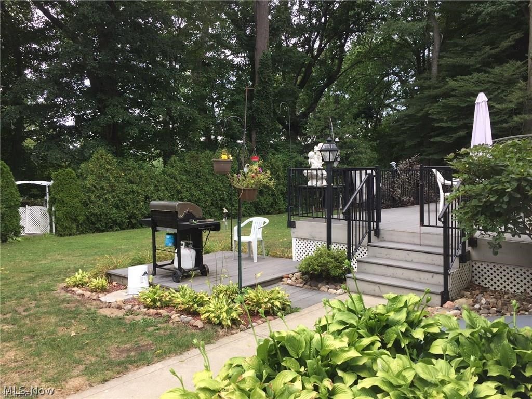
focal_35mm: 29
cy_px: 200
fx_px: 446
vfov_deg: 48.2
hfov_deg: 61.7
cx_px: 266
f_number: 2.2
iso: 32
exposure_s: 1/319
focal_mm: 4.15
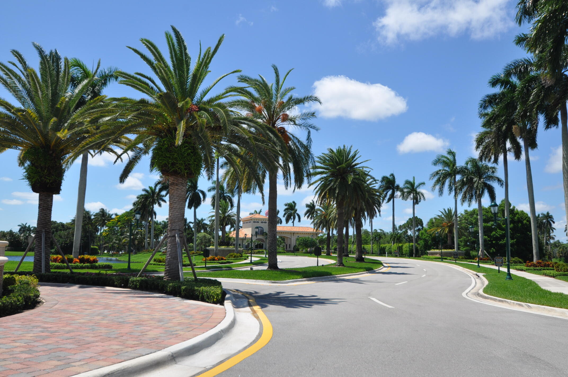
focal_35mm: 32
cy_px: 188
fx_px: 496
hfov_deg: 59.6
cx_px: 284
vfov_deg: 41.6
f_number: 10
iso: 200
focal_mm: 21
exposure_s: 1/400
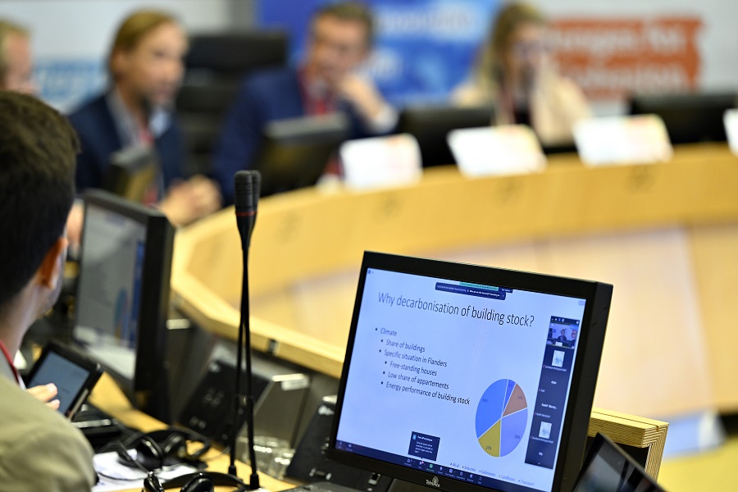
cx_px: 369
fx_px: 2255
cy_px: 246
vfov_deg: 12.5
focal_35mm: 110
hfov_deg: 18.6
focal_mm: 110
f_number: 2.8
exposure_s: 1/320
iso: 2000
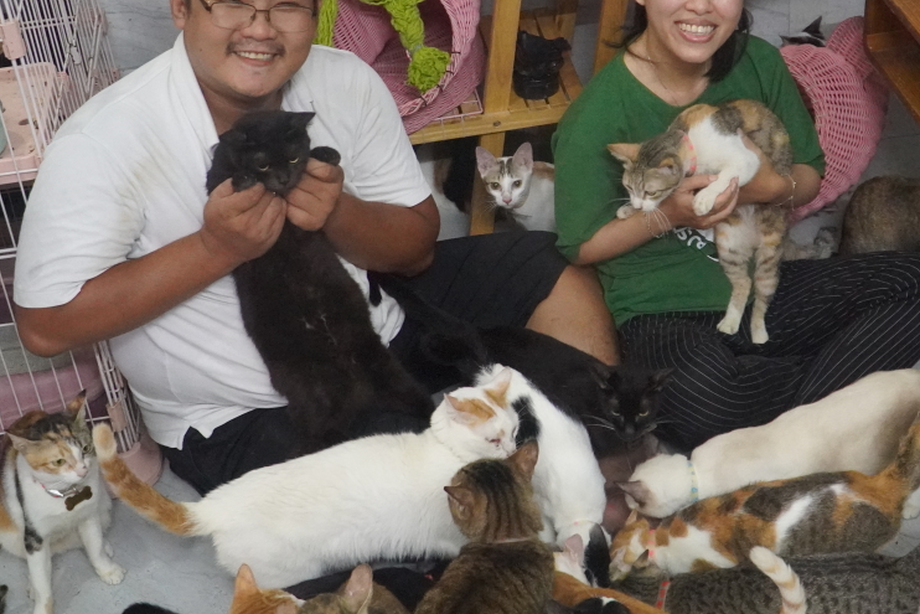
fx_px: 1426
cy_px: 182
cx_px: 575
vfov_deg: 24.1
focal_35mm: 56
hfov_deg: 35.6
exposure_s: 1/160
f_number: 4
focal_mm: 23
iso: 6400
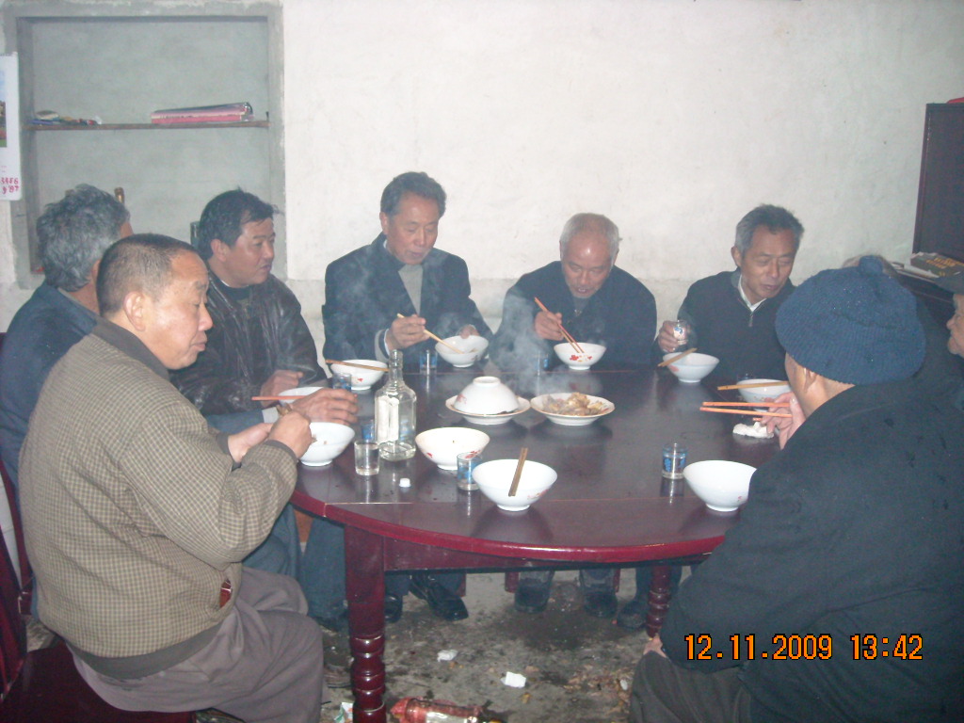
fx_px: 975
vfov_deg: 40.7
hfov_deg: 52.6
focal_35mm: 35
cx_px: 482
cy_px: 362
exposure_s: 1/60
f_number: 2.8
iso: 417
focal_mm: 5.7
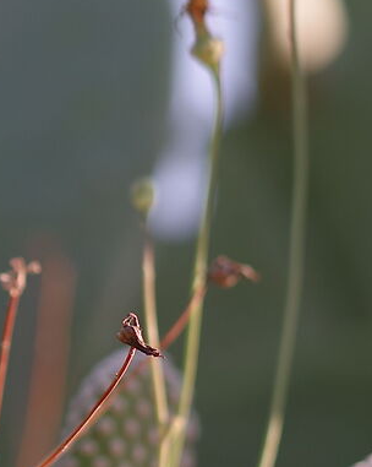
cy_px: 249
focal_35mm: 296
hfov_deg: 5.1
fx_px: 4080
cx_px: -311
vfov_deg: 6.5
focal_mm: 50
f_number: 2.2
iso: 100
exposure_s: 1/640
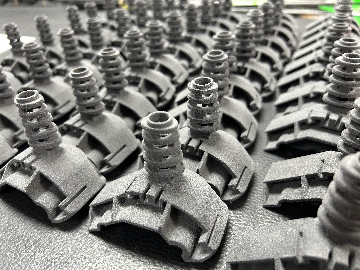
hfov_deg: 67.3
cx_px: 180
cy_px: 135
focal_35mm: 26
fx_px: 270
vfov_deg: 53.1
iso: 200
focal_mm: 5.7
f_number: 1.5
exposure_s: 1/50
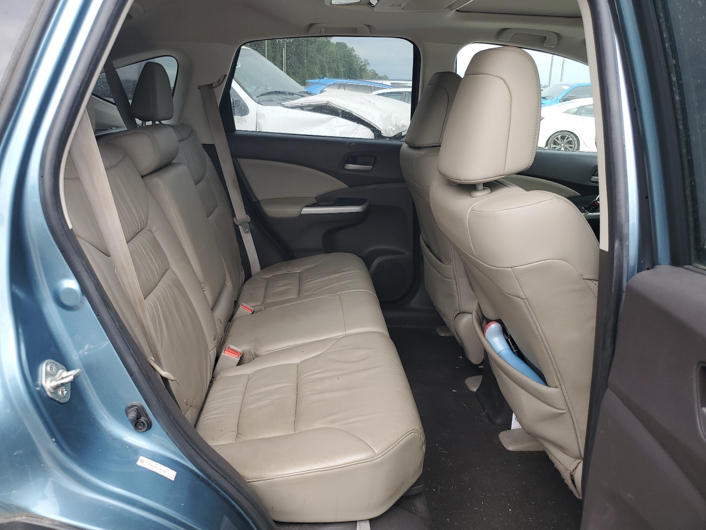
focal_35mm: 26
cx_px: 353
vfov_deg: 53.1
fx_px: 530
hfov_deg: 67.3
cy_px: 265
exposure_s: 1/526
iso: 50
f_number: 1.5
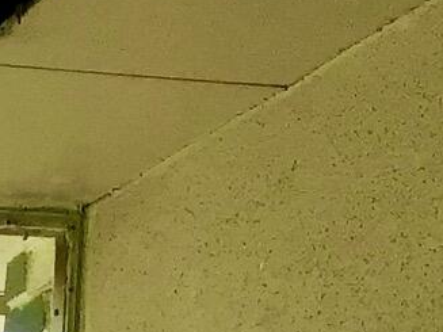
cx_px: -261
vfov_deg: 6.8
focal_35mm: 194
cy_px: 1023
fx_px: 2482
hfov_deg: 9.8
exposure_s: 1/525
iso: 25
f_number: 2.4
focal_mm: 3.3
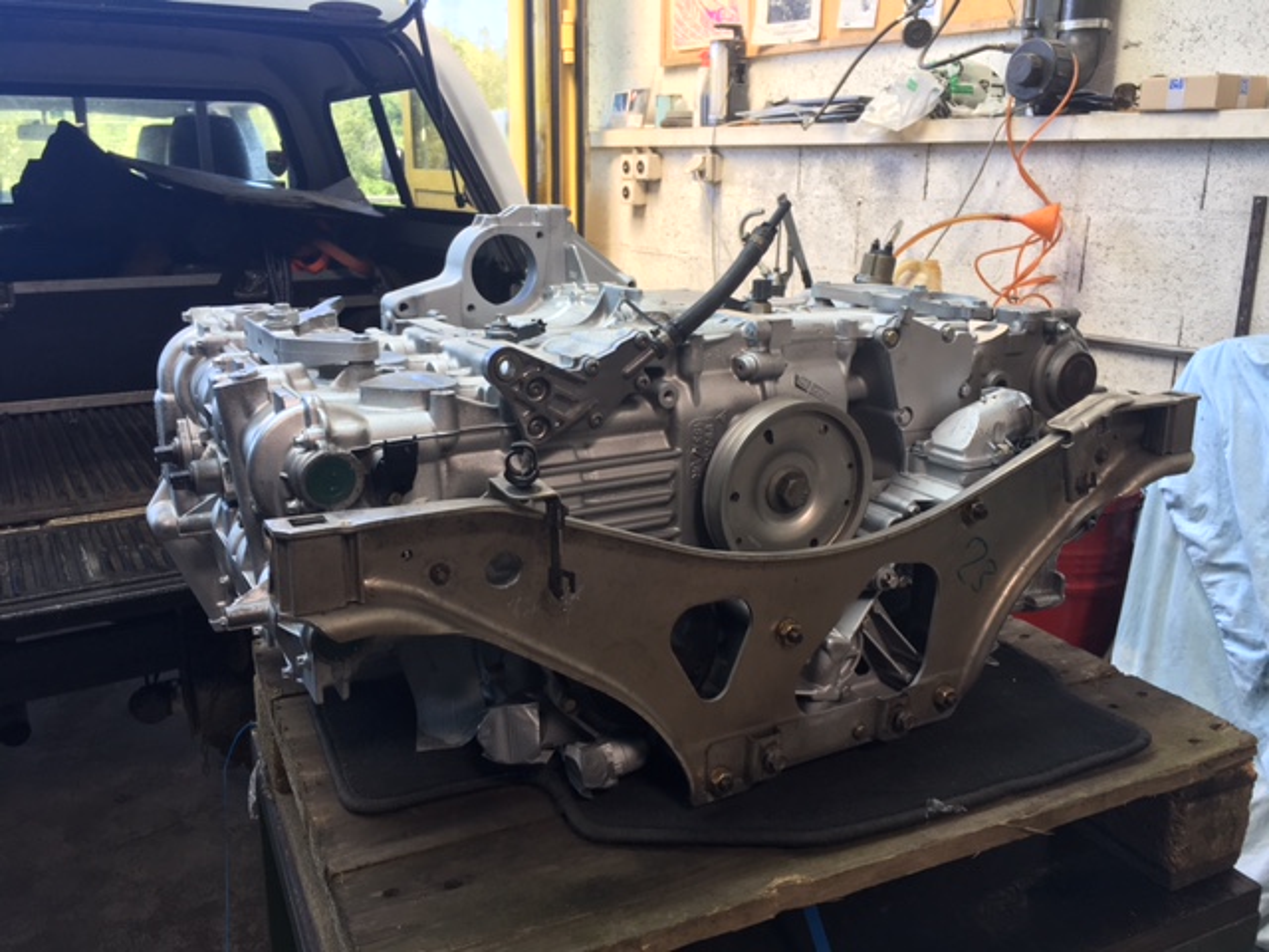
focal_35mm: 29
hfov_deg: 61.7
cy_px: 476
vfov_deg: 48.2
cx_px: 634
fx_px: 1063
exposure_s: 1/50
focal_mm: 4.15
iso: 32
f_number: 2.2
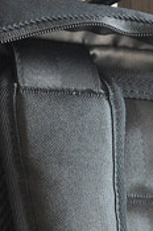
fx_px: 896
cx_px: 89
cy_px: 414
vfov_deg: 13.2
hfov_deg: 9.8
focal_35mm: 140
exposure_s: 1/60
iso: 800
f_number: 8
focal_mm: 35
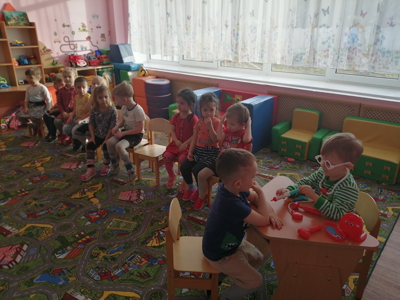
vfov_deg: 53.1
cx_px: 200
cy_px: 150
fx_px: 300
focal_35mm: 26
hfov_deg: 67.3
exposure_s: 1/100
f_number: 1.8
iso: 50
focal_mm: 3.62
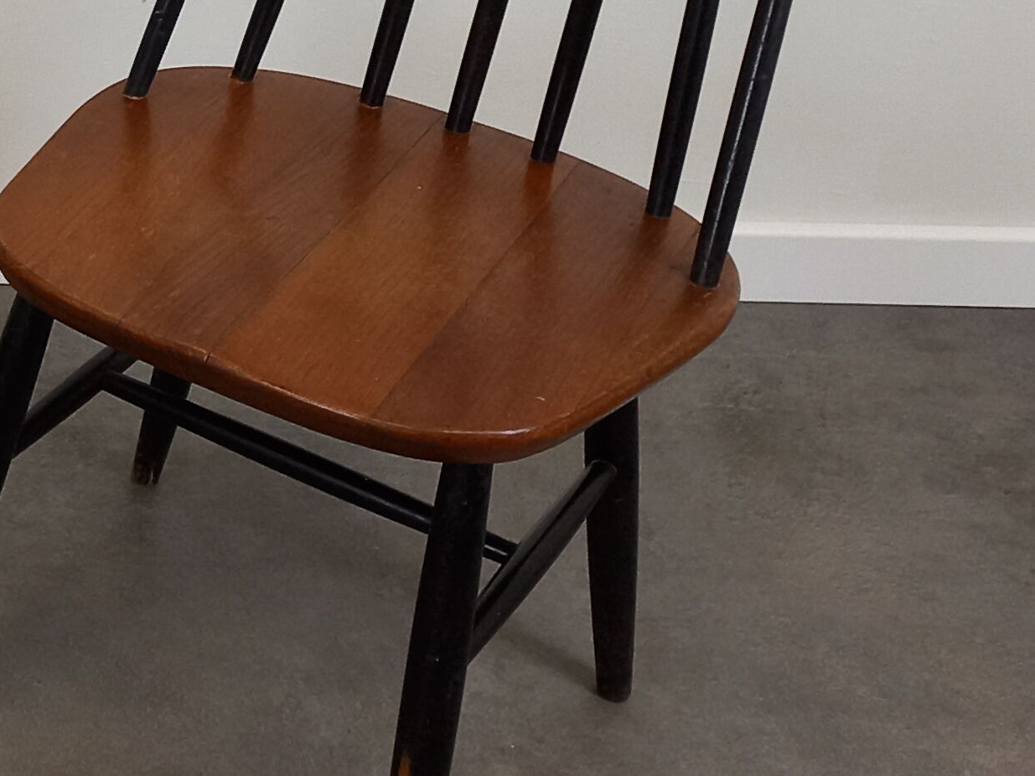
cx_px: -364
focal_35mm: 81
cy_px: 107
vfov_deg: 18.0
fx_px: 2422
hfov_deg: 21.5
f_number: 1.8
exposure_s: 1/50
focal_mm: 4.65
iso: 160
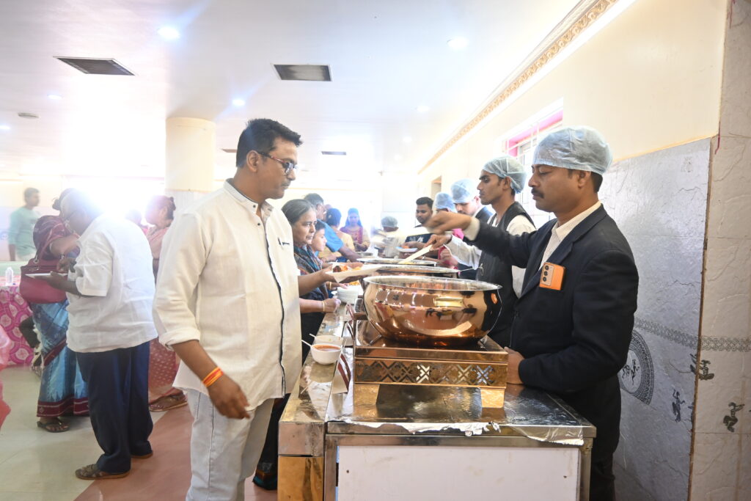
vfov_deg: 53.1
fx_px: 501
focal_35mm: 24
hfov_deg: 73.7
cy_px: 250
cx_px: 376
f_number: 3.5
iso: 640
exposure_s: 1/25
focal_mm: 16
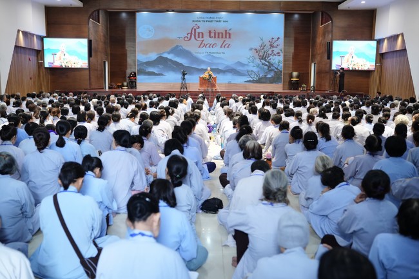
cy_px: 140
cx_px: 210
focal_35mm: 35
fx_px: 407
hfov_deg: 54.4
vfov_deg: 37.8
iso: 4000
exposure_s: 1/200
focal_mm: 35
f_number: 2.8
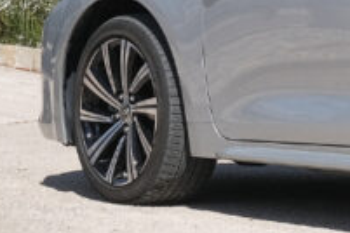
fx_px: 3373
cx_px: 740
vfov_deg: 4.0
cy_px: -20
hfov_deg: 5.8
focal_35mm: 347
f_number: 10
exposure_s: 1/250
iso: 160
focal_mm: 45
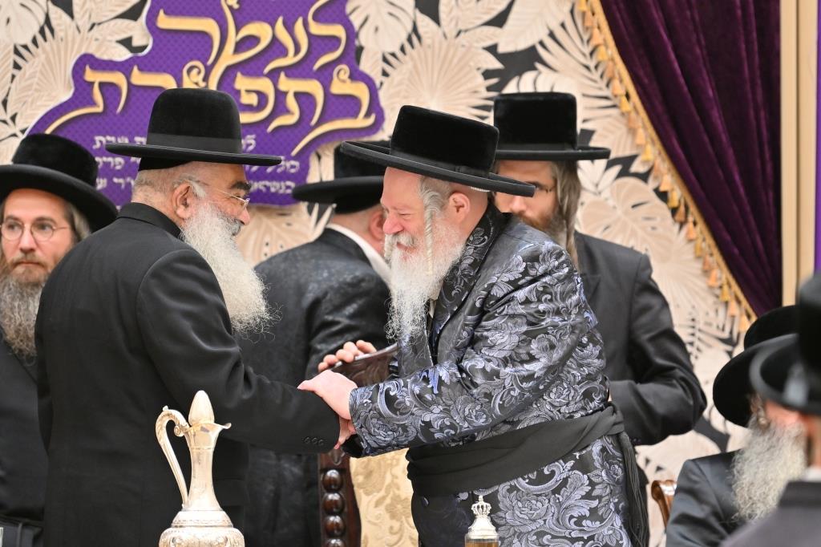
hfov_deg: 7.6
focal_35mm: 270
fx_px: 6155
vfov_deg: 5.1
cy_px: 274
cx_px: 410
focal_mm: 180
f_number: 2.8
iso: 640
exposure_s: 1/200
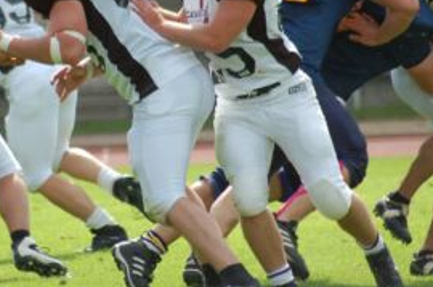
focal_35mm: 605
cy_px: 67
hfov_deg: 3.4
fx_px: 7264
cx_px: 168
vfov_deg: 2.3
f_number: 5.3
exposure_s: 1/800
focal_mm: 240
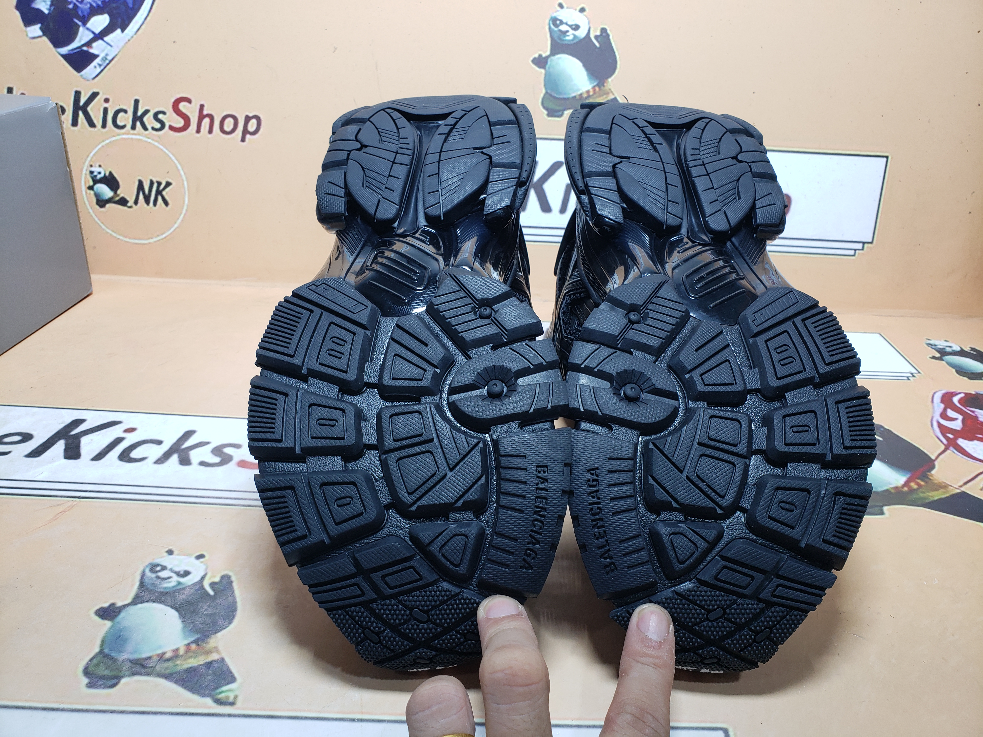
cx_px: 492
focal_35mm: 26
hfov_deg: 67.3
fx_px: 738
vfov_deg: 53.1
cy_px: 368
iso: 50
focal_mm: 4.3
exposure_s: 1/136
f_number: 2.4
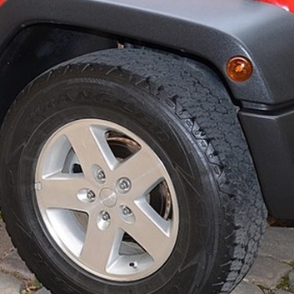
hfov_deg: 20.4
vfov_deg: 20.4
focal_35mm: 83
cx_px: 15
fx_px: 798
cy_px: 21
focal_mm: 18
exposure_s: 1/200
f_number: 3.5
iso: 110
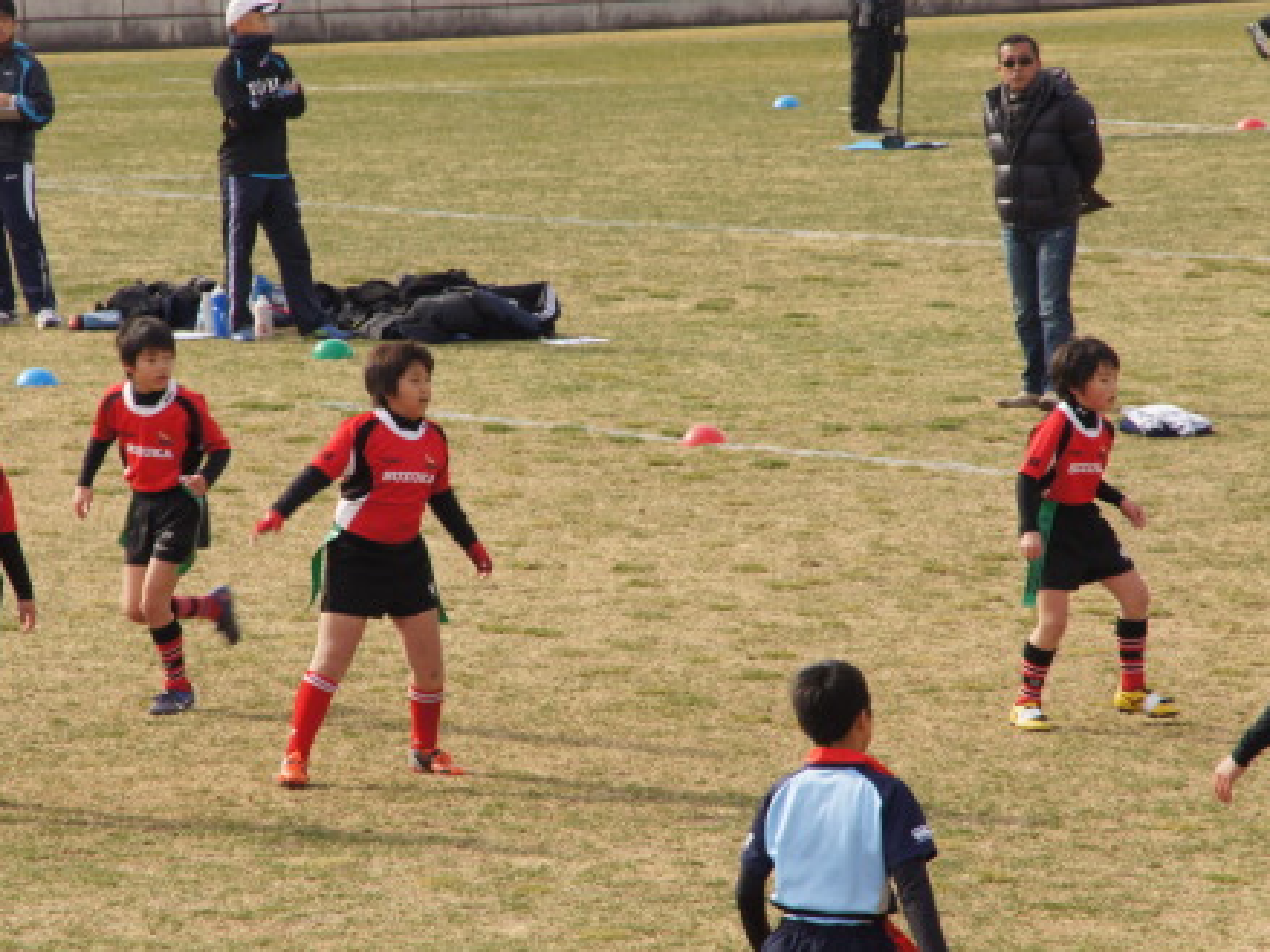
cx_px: 561
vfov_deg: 4.5
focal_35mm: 328
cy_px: 477
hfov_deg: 6.0
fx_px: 12030
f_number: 16
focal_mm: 200
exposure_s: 1/160
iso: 320
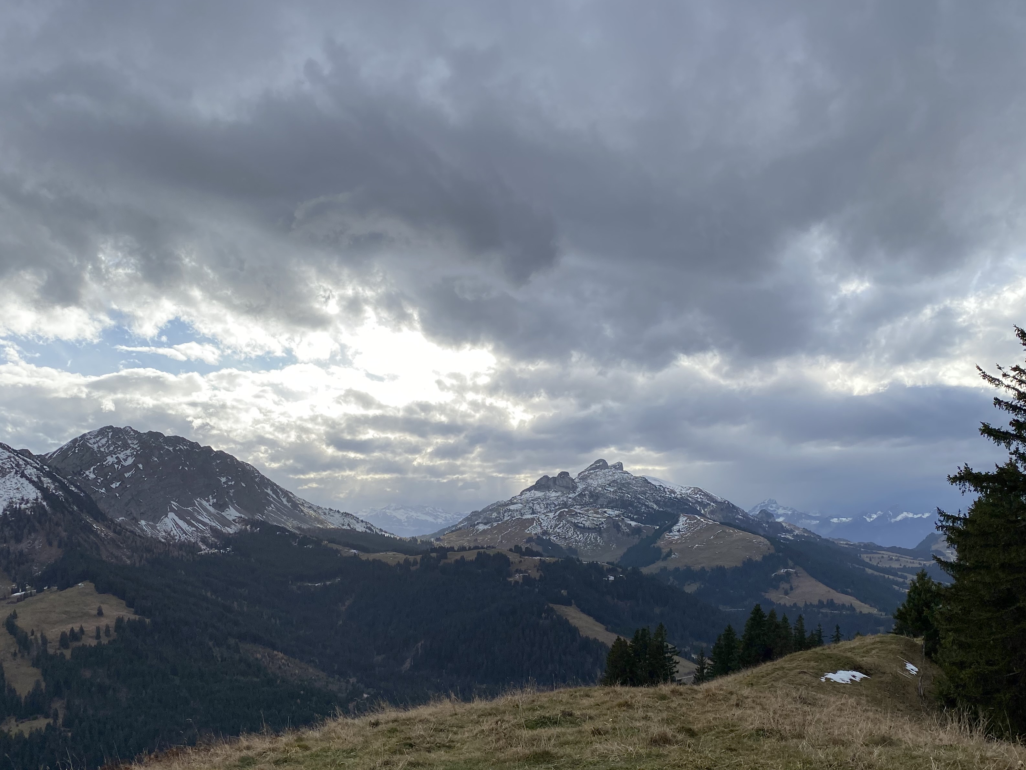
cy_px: 465
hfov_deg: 55.3
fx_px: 978
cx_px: 543
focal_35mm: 33
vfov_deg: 42.7
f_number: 1.8
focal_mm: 4.25
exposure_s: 1/2183
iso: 32
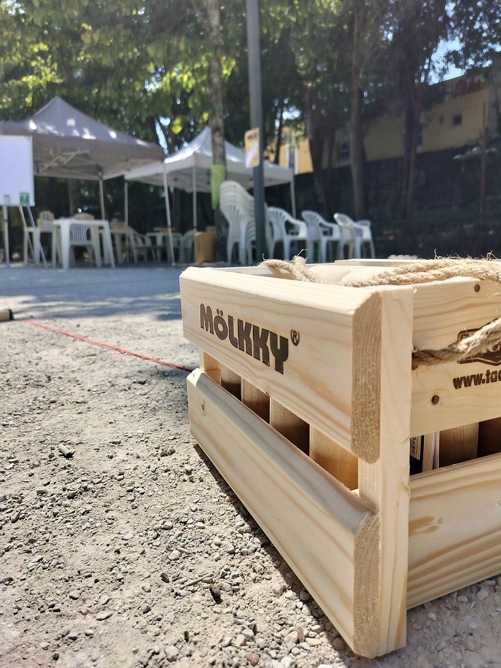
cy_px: 334
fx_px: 463
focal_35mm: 24
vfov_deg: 71.6
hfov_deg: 56.8
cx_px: 250
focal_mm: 5.24
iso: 50
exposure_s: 1/962
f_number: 1.7
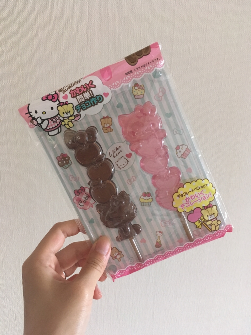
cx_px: 126
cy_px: 168
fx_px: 280
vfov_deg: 61.7
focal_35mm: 29
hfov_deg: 48.2
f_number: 2.2
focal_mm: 4.15
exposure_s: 1/15
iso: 200
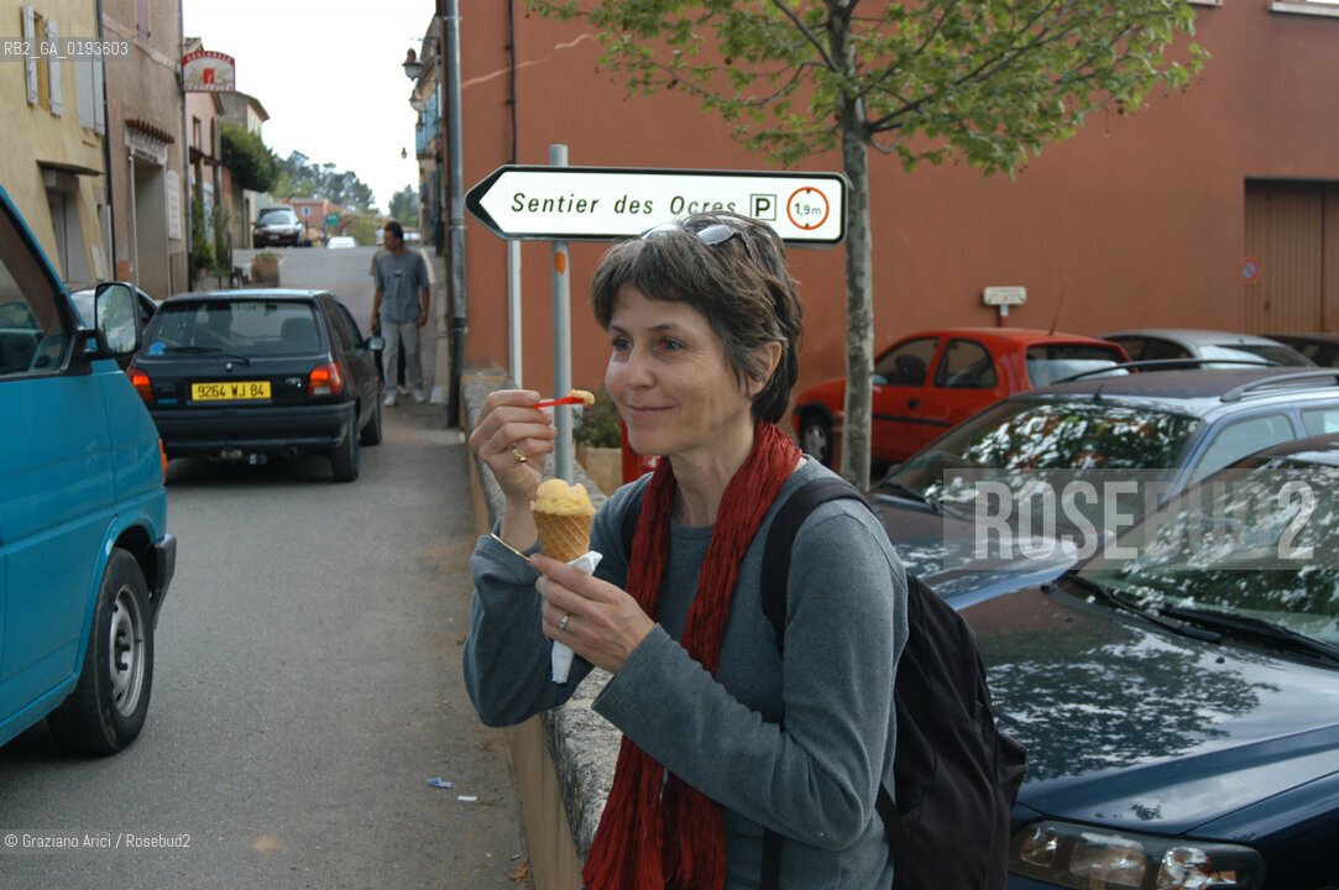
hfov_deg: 43.6
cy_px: 445
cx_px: 670
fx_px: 1672
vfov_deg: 29.8
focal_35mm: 45
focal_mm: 30
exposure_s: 1/180
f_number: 5
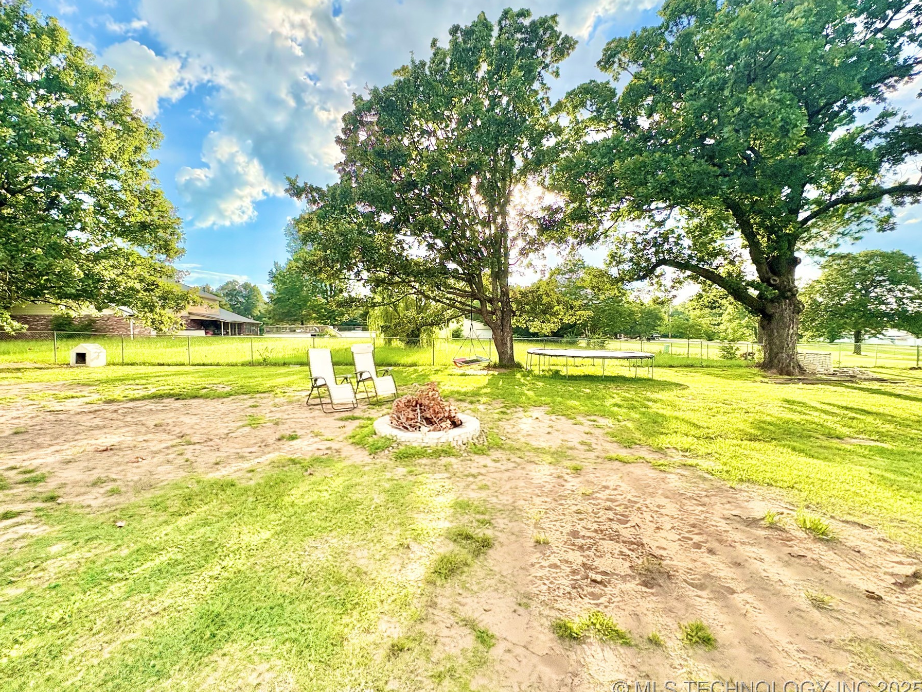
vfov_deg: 81.7
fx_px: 400
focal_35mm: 15
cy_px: 340
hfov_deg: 98.1
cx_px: 434
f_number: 2.2
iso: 64
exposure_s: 1/858
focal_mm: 2.22
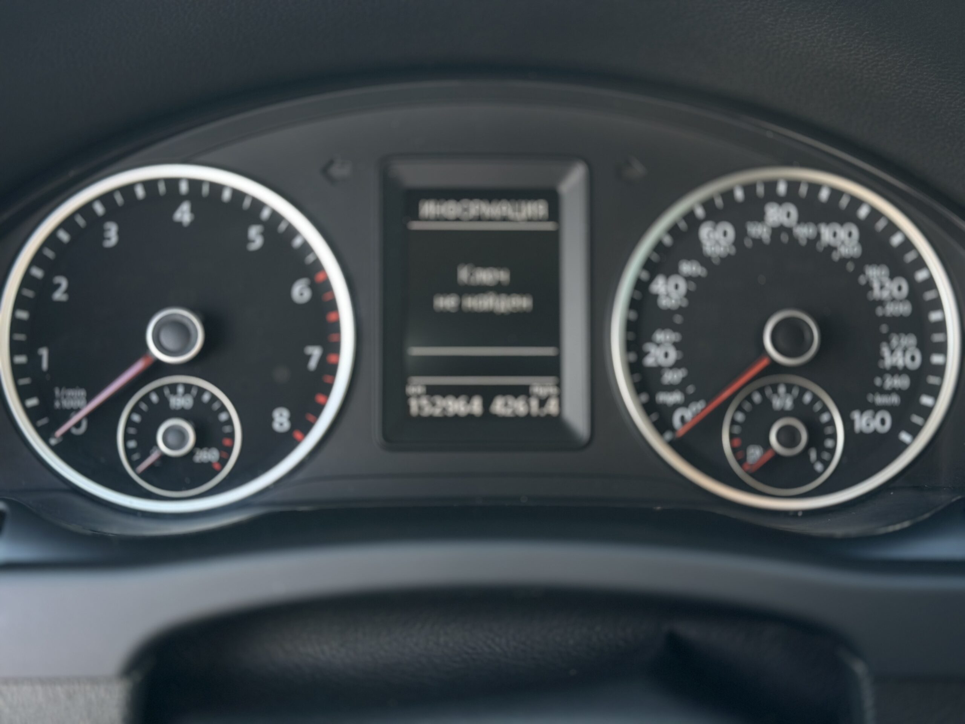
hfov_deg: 39.7
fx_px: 1338
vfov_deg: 30.3
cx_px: 482
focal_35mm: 48
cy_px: 362
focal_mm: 6.86
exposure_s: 1/171
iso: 100
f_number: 1.78
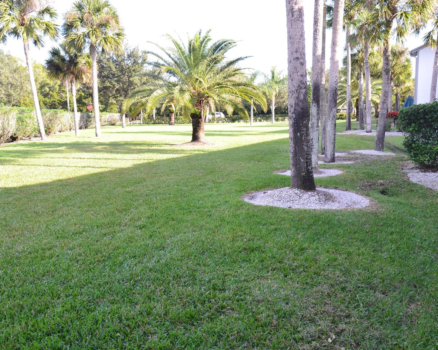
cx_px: 240
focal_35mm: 31
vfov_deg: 47.1
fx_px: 402
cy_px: 178
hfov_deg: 57.1
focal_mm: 18
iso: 400
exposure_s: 1/80
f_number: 8
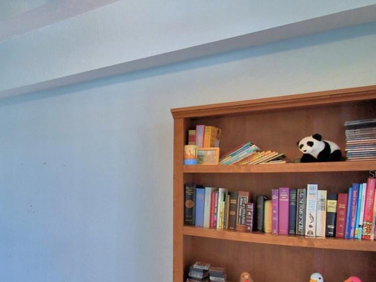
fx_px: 358
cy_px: 174
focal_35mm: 33
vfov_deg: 42.7
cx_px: -13
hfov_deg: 45.2
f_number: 4.5
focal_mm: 10
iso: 400
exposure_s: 1/50
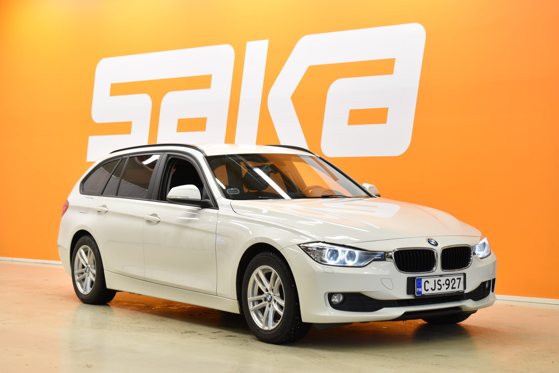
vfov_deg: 20.2
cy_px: 186
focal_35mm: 68
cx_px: 280
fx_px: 1048
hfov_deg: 29.9
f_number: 6.3
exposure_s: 1/25
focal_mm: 45
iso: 400
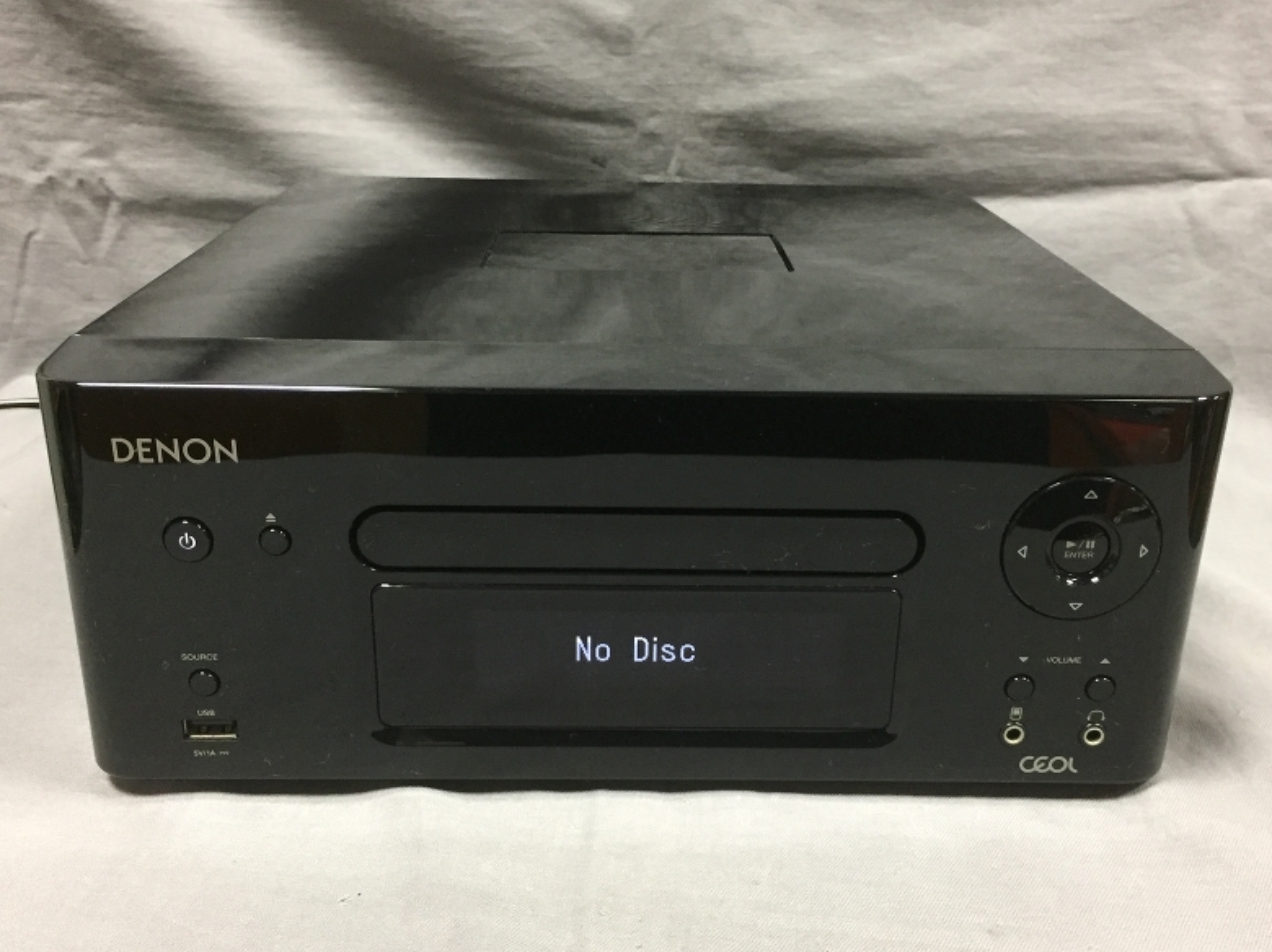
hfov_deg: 61.7
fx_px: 1065
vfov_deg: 48.2
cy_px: 476
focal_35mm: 29
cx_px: 636
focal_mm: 4.15
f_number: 2.2
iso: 200
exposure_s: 1/30
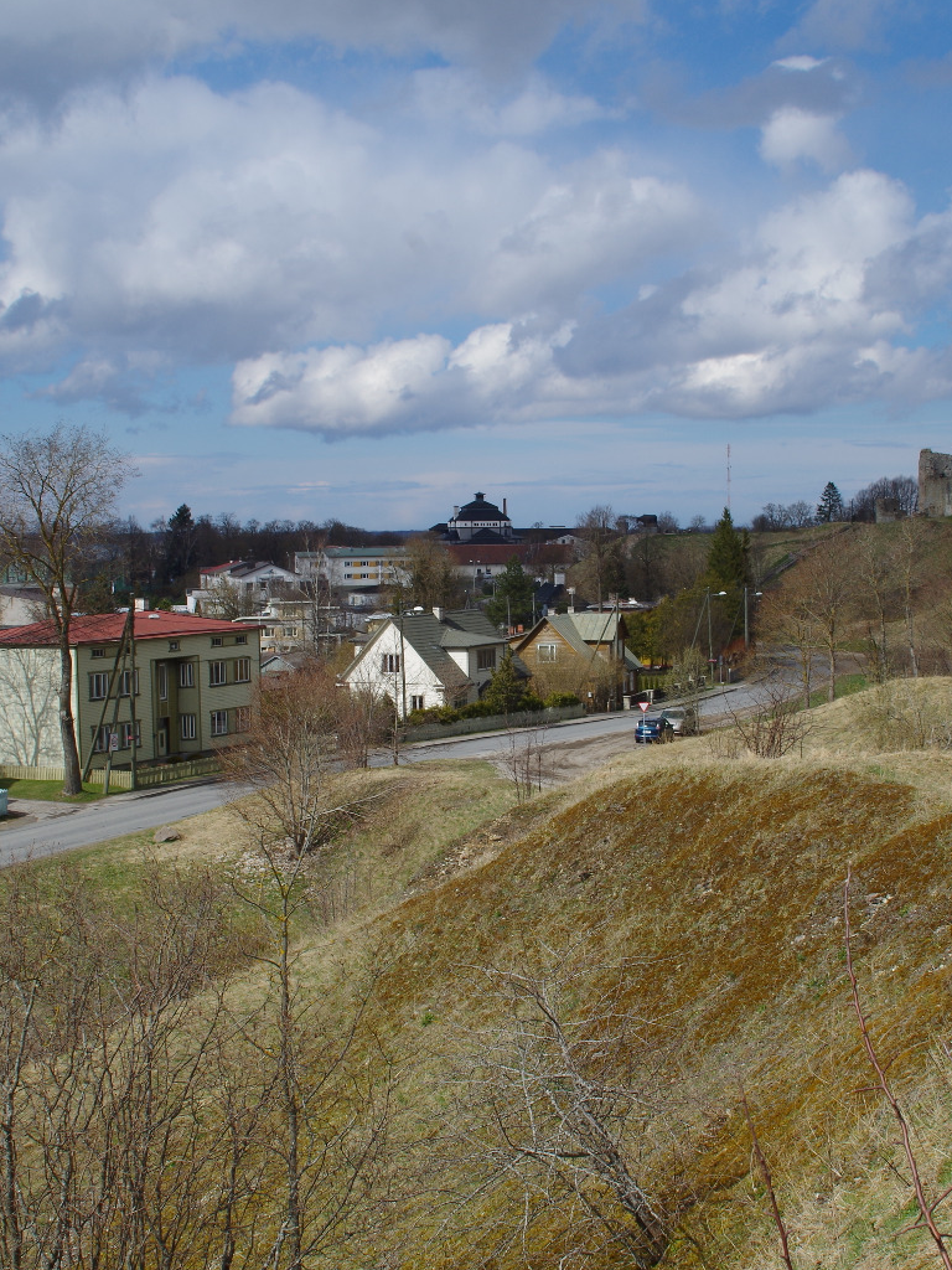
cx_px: 503
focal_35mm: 55
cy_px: 644
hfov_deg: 26.6
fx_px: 2017
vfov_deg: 34.9
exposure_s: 1/160
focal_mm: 24
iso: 100
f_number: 13
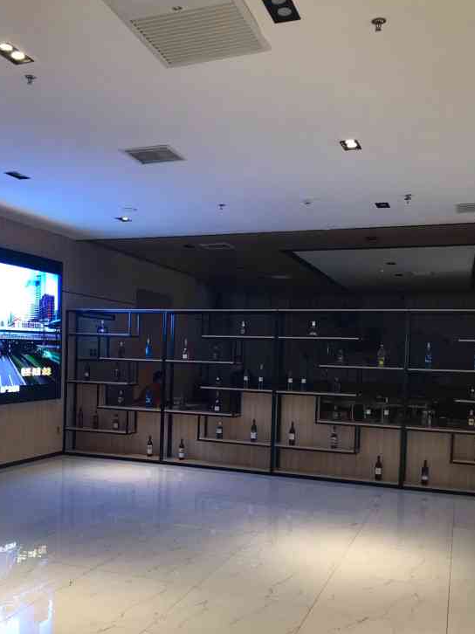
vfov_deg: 51.0
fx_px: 659
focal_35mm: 36
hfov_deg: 39.4
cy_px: 386
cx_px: 186
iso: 32
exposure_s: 1/30
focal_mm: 3.99
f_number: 1.8
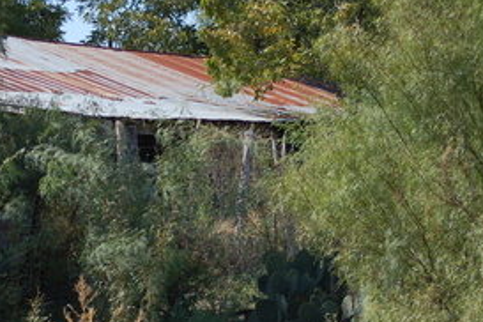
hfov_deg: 10.6
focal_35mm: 193
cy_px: 143
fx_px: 2592
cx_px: 136
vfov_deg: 7.1
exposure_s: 1/1250
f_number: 4
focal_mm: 55
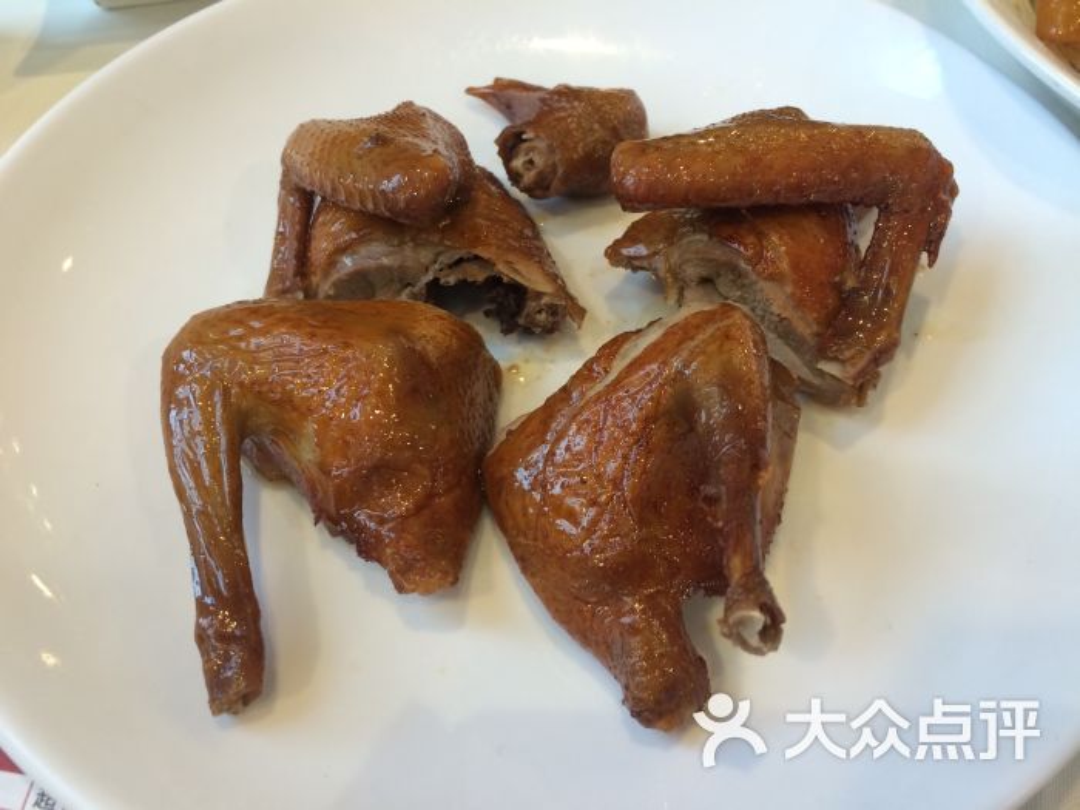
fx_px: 905
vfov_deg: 48.2
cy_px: 405
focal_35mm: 29
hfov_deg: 61.7
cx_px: 540
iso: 100
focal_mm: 4.15
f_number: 2.2
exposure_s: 1/33
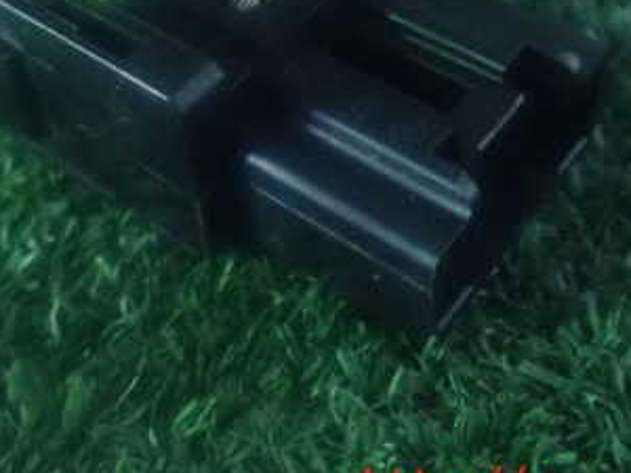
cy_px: 42
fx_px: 1094
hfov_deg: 31.9
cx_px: 208
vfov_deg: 23.7
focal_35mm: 60
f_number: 2.3
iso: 1600
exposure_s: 1/13
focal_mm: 5.5
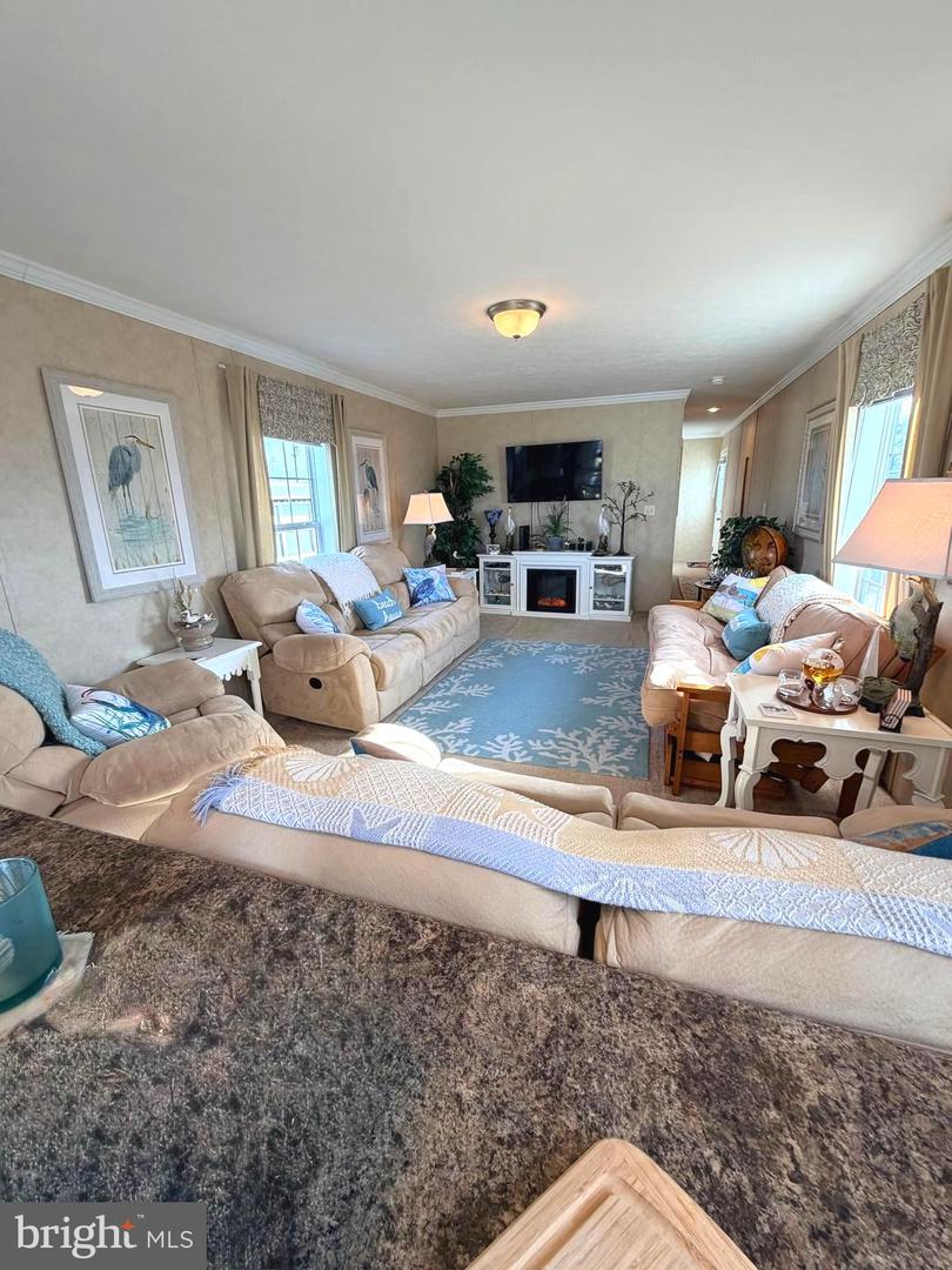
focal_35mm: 14
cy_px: 635
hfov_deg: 85.7
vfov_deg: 102.1
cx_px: 476
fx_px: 513
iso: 100
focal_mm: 2.22
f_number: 2.2
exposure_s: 1/120
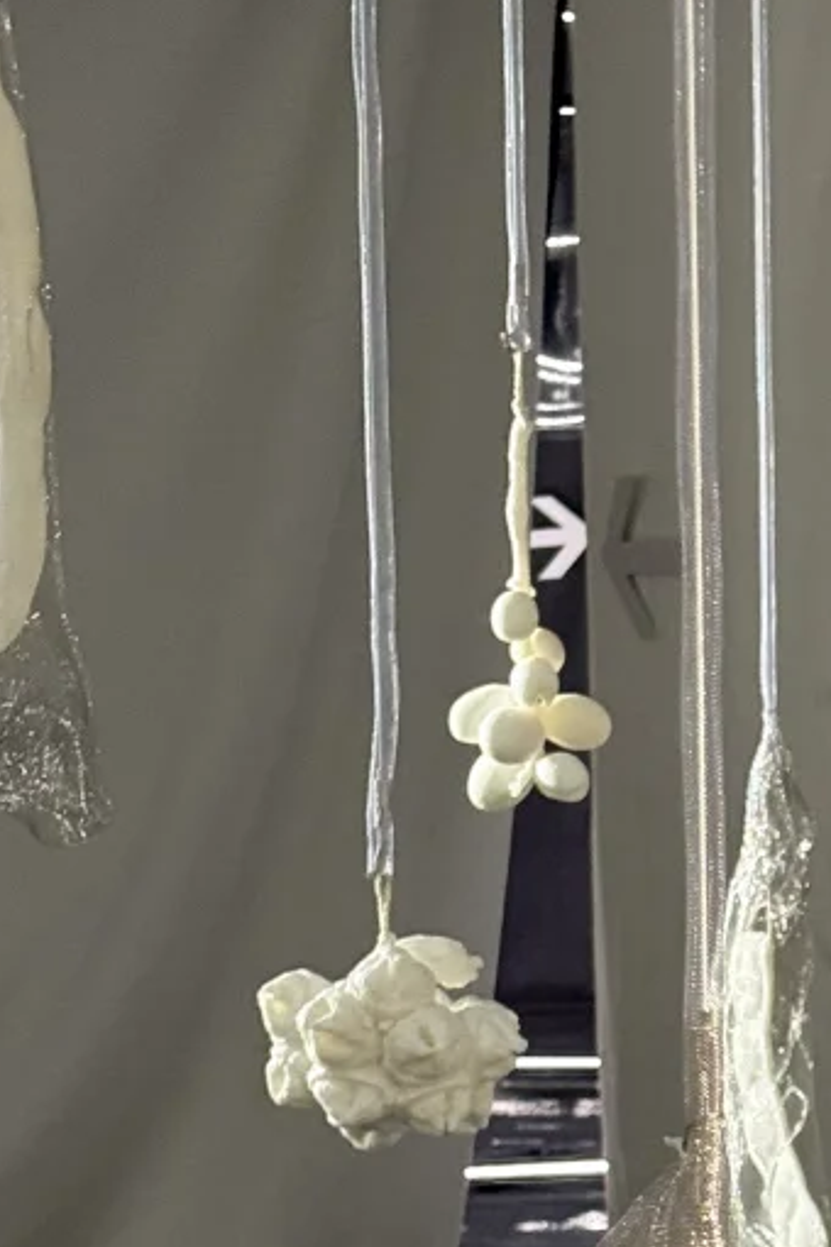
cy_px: 1010
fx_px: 4882
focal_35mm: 141
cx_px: 1193
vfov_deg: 14.5
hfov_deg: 9.5
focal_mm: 6.76
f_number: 1.78
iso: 320
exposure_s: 1/33
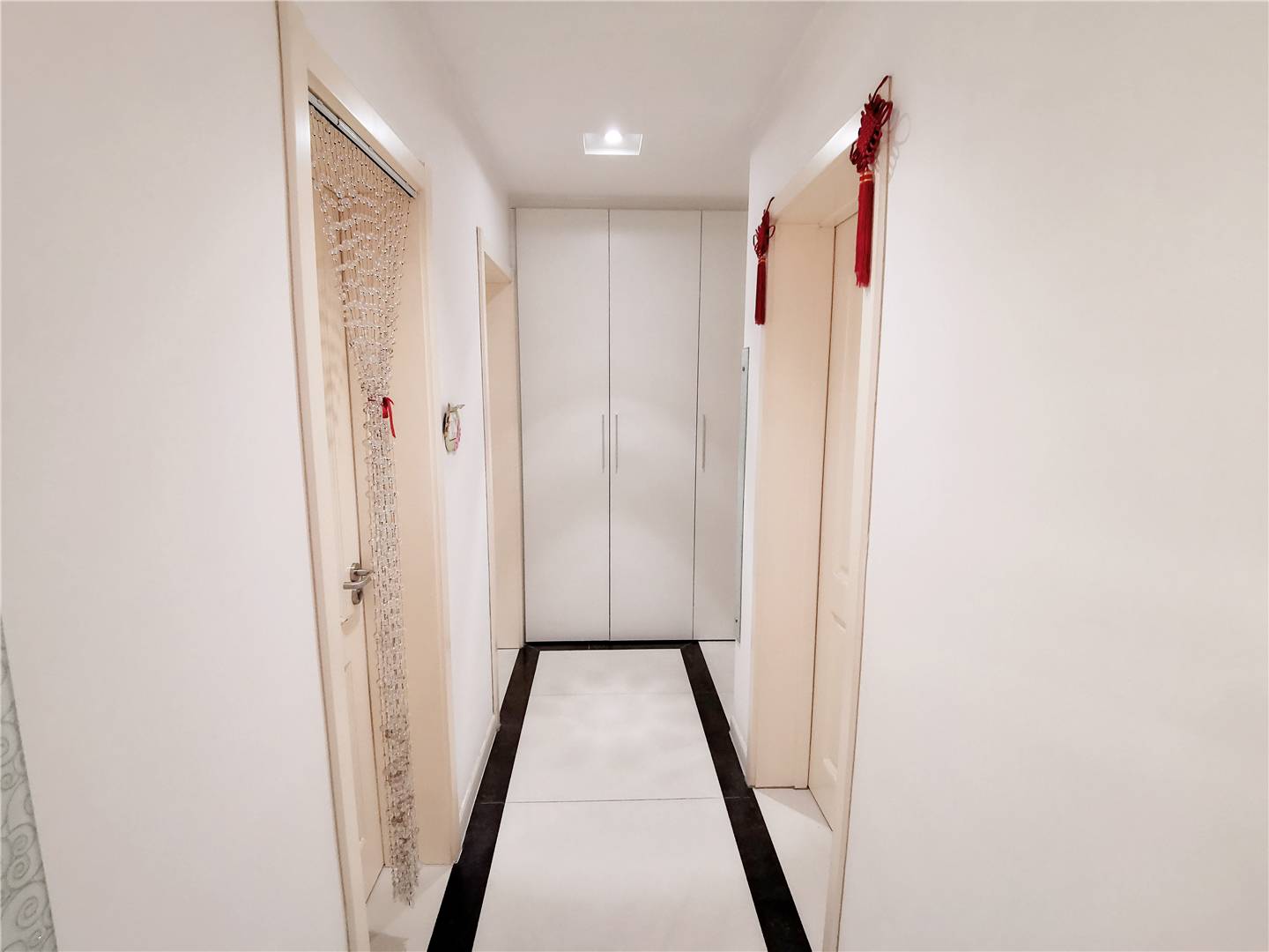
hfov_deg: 91.0
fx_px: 623
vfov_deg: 74.7
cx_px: 634
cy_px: 476
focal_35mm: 17
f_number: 2.2
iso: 400
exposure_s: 1/33.3
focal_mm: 2.26
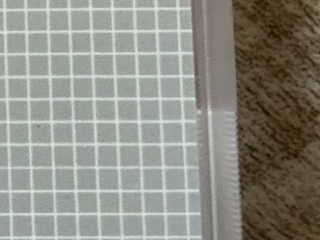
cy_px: -16
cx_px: -153
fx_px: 1017
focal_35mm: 110
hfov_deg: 16.4
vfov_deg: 13.2
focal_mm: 3
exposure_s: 1/60
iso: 160
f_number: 1.8
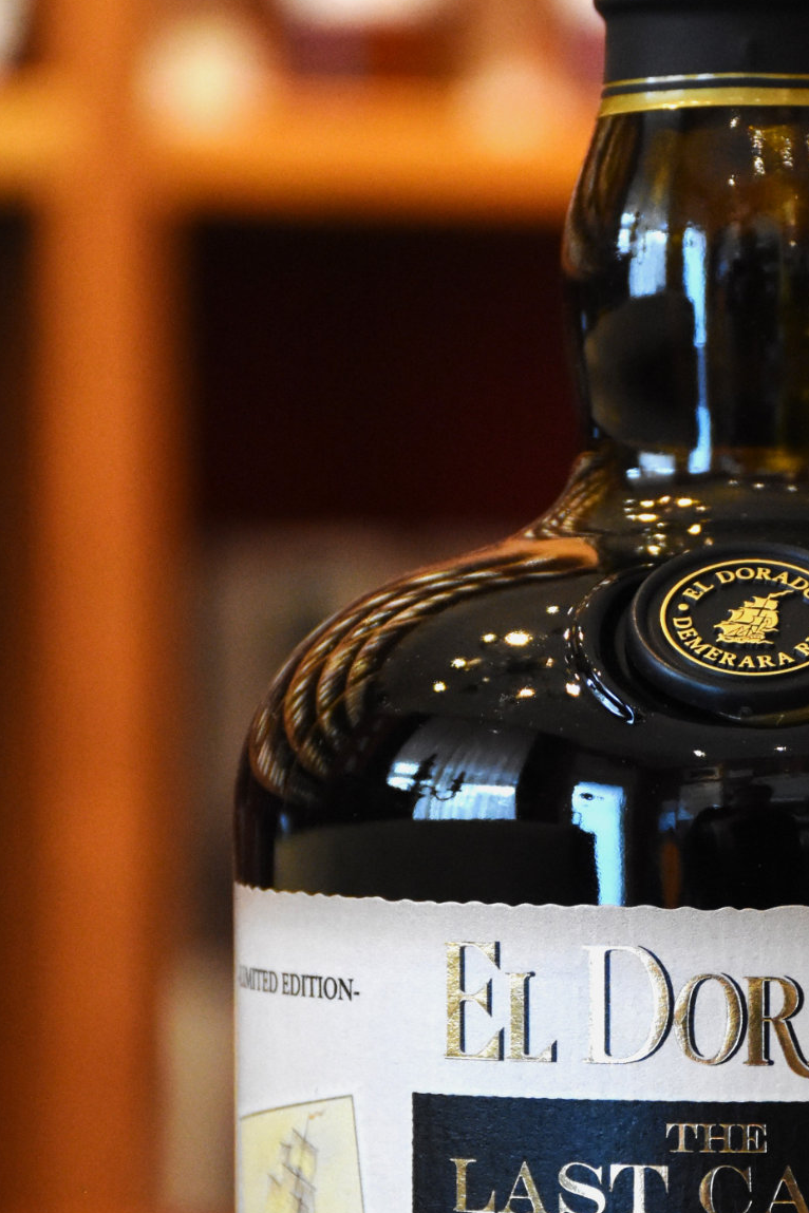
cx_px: 740
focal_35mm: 235
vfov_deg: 8.7
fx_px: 7922
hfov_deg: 5.8
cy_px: 879
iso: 3200
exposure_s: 1/50
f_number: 5
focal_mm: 75
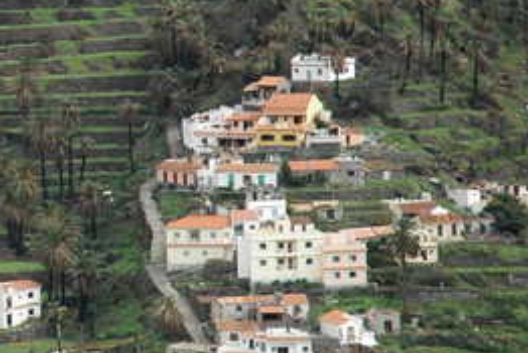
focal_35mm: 288
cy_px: 120
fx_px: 4226
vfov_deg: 4.8
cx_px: -193
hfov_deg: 7.1
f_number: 6.3
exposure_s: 1/160
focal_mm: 70
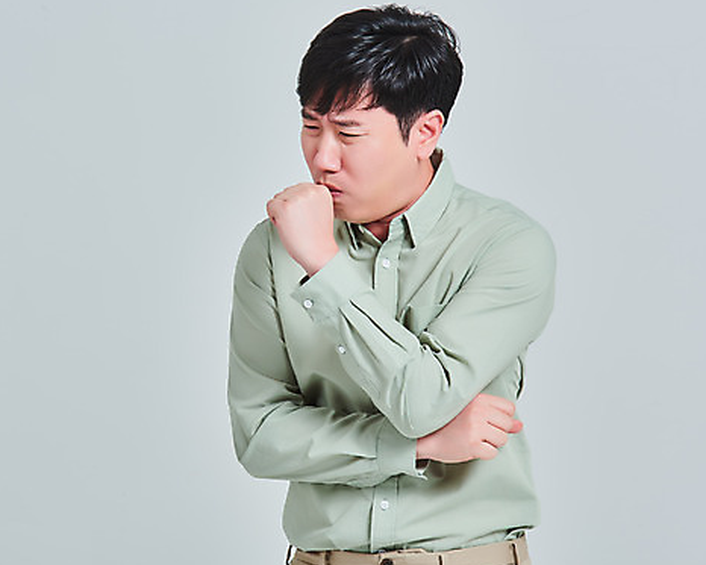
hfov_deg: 11.4
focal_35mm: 169
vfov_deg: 9.1
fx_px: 3532
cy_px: 270
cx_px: 292
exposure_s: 1/125
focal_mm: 140
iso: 100
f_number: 14
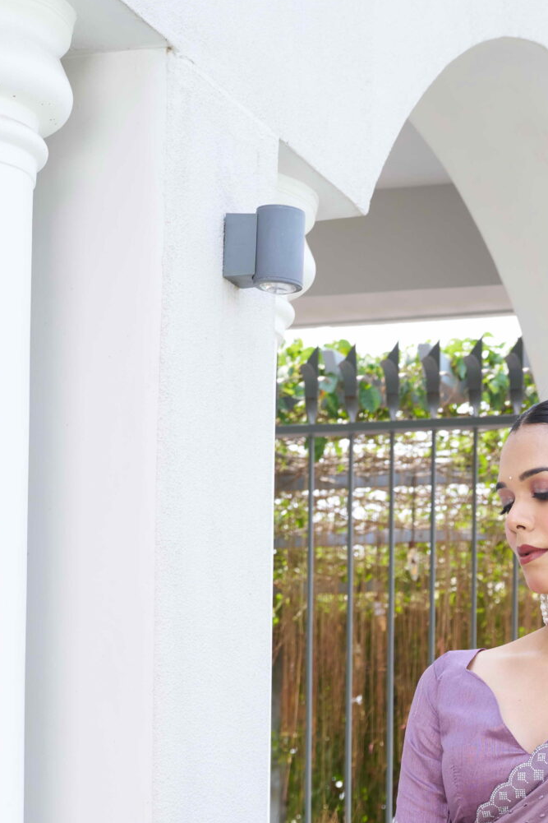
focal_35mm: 110
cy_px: 1041
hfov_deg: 12.2
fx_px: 2512
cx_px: 639
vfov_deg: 17.5
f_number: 5.6
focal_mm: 43
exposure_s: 1/200
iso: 250
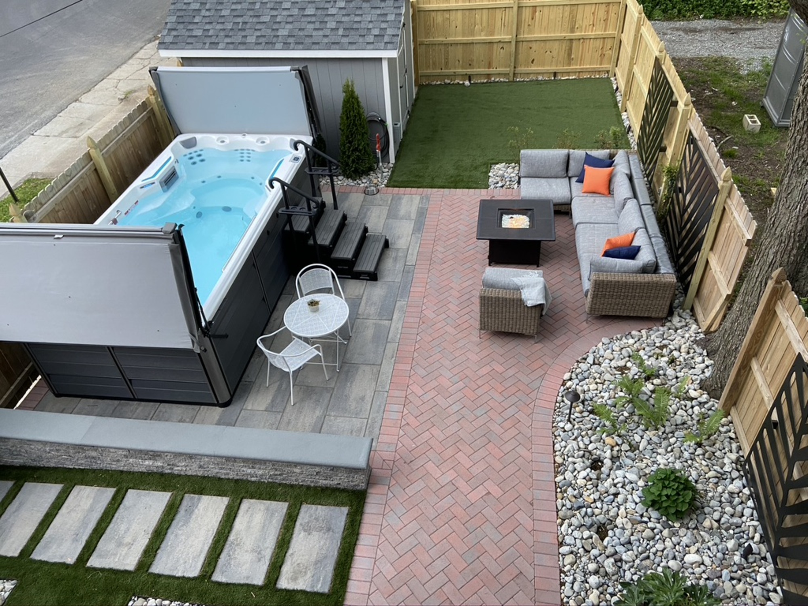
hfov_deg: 67.3
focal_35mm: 26
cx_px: 404
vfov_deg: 53.1
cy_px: 303
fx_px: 607
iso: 125
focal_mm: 4.25
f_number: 1.8
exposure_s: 1/60
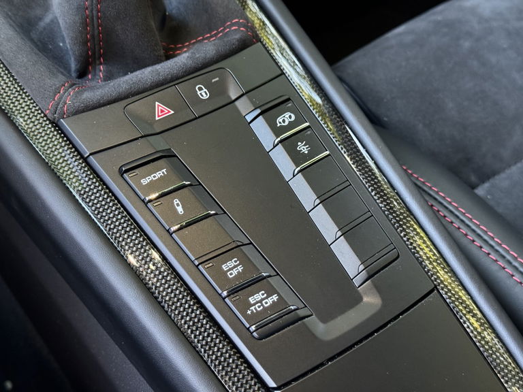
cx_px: 262
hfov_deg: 39.7
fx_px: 725
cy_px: 196
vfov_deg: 30.3
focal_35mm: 48
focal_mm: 6.76
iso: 640
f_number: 1.78
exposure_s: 1/30
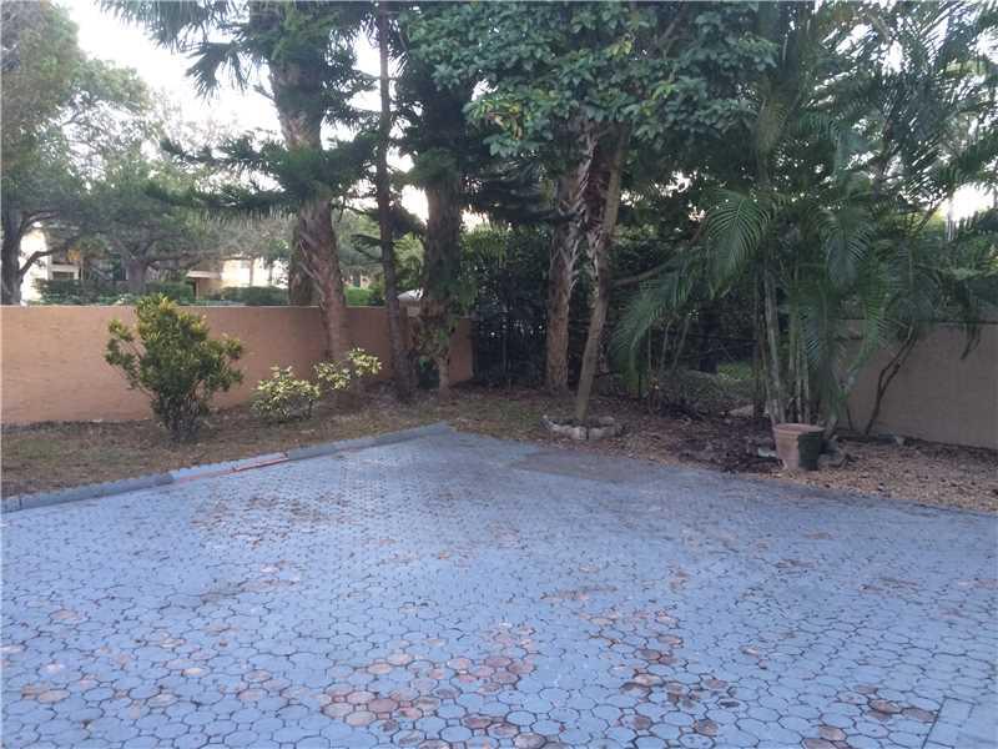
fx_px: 836
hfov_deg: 61.7
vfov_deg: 48.2
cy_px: 374
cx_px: 499
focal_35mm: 29
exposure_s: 1/30
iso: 125
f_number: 2.2
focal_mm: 4.15
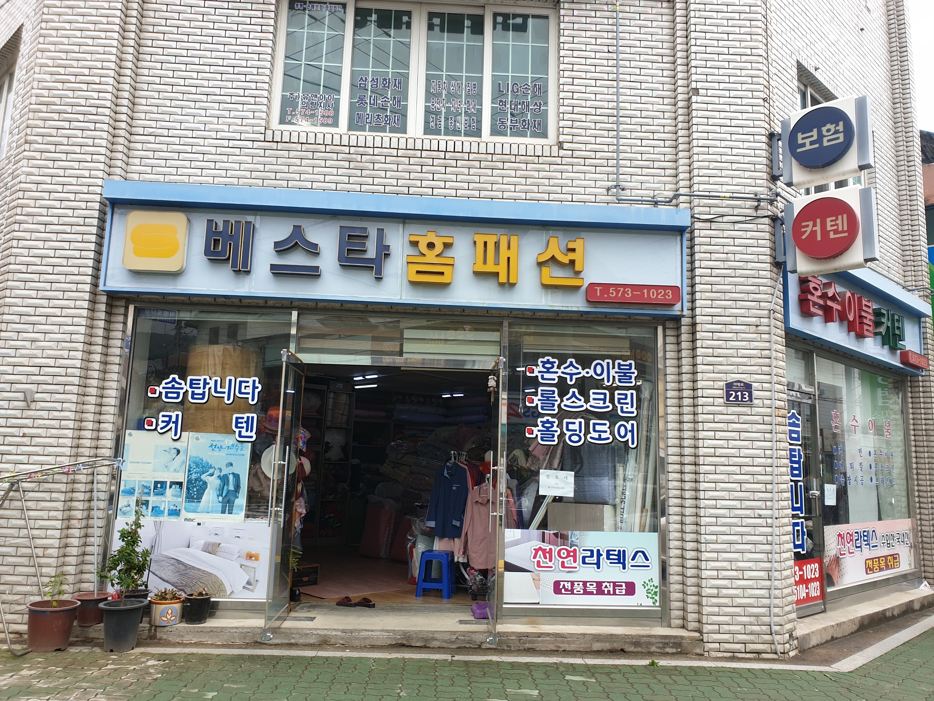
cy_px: 350
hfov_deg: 67.3
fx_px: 702
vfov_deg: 53.1
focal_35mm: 26
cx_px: 467
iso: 50
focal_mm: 4.3
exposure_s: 1/344
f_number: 2.4
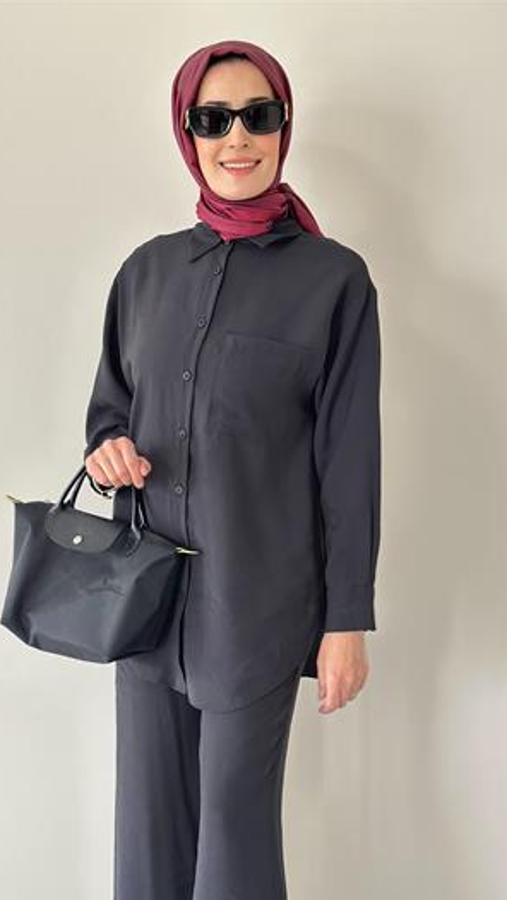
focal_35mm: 53
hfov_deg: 22.6
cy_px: 454
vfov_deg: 39.2
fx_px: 1266
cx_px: 209
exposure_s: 1/50
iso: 320
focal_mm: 6.86
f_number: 1.78
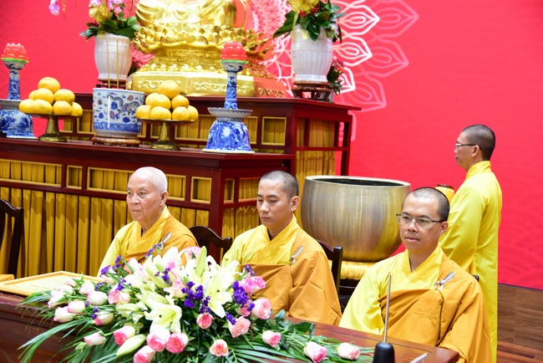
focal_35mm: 48
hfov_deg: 41.1
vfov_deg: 28.1
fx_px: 724
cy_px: 182
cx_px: 272
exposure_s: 1/30
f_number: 4
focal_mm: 48
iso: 1000
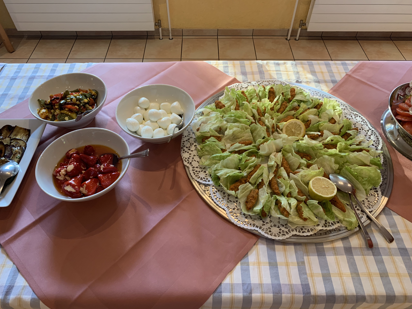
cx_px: 206
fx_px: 309
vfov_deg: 53.1
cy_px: 154
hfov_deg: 67.3
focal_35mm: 26
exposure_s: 1/50
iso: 125
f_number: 1.8
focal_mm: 4.25
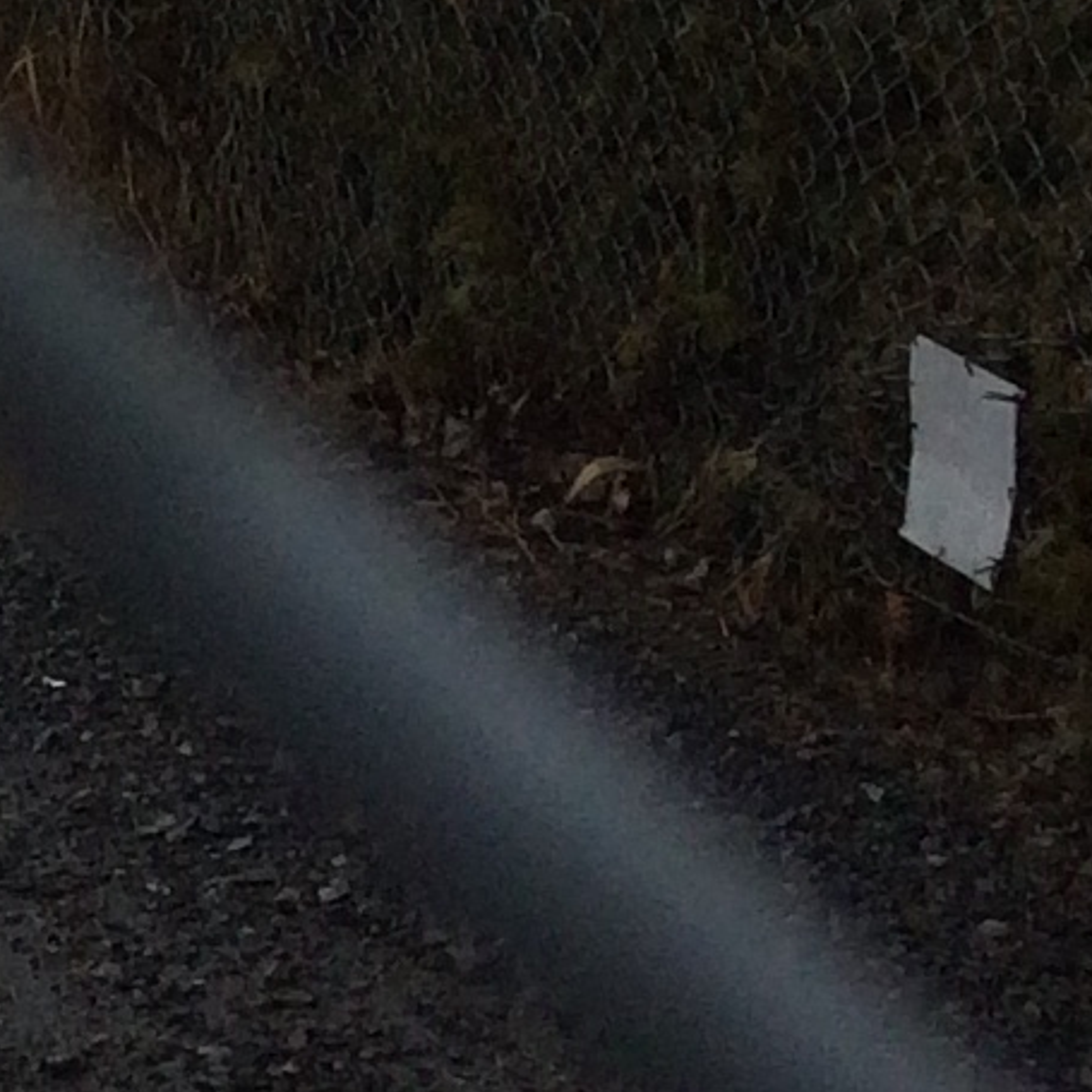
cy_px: -502
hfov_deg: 8.2
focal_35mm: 184
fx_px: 6567
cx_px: -2030
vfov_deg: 9.3
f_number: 2.2
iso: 32
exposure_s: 1/1244
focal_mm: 4.15
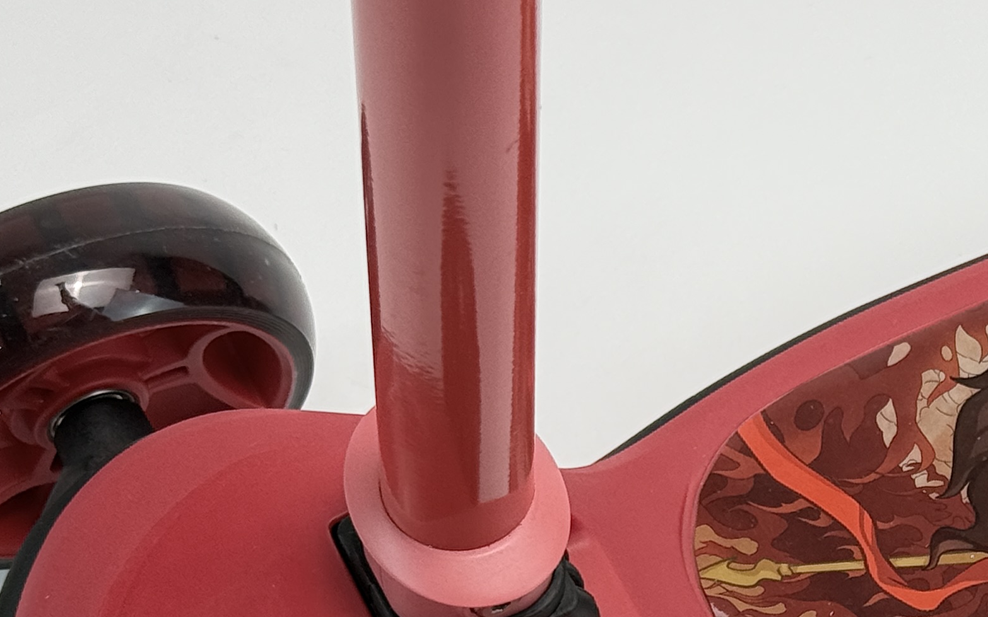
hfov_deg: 15.7
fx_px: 3528
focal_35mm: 131
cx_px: 985
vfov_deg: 9.9
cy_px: 619
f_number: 1.78
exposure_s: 1/287
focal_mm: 6.76
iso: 100
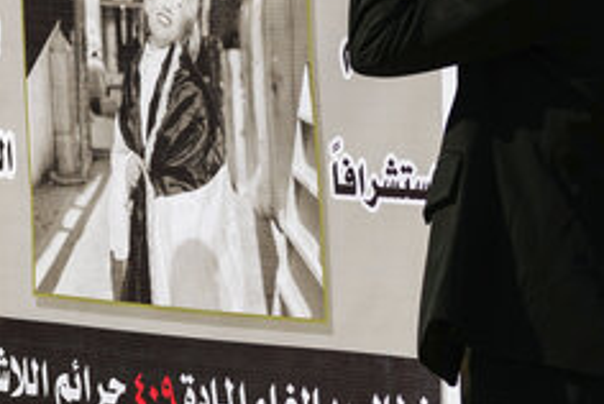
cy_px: -6
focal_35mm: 333
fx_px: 5594
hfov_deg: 6.2
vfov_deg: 4.1
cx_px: 182
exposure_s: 1/3200
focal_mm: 123
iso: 250
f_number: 5.6
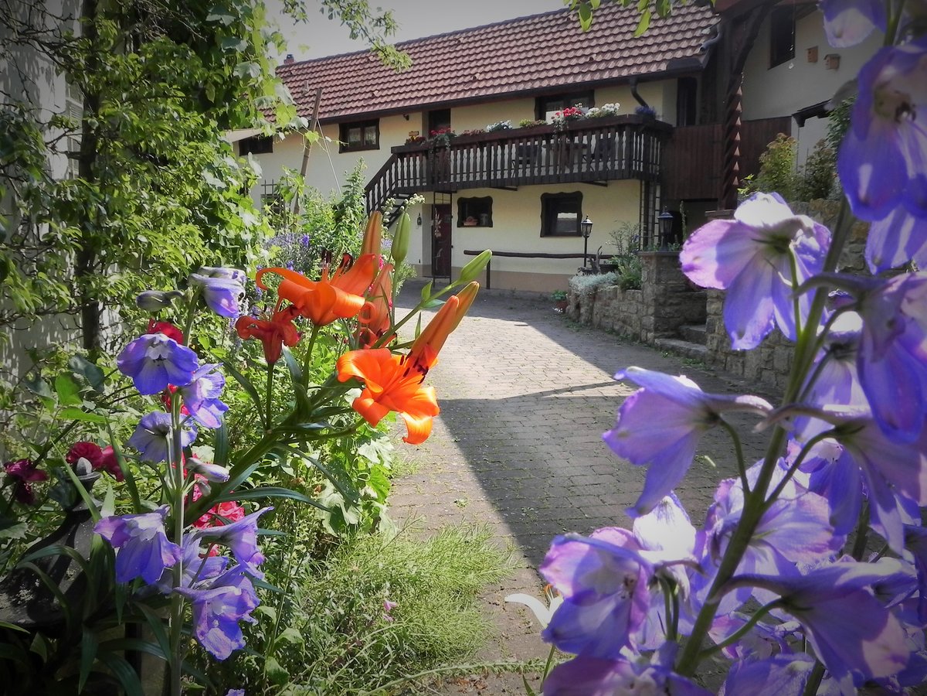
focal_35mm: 26
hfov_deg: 67.3
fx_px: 696
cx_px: 464
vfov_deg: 53.1
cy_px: 348
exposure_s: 1/239
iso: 160
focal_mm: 4.6
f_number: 5.6
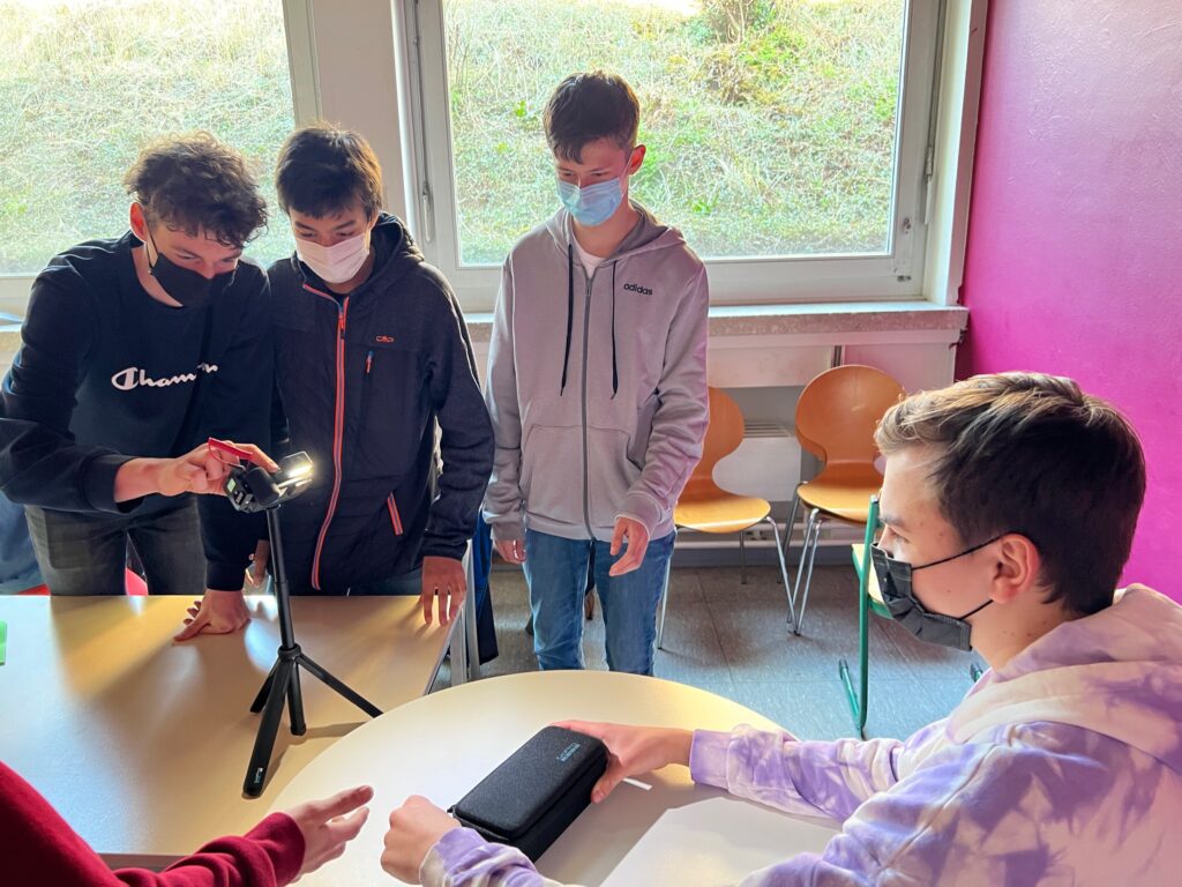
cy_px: 444
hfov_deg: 67.3
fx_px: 888
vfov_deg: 53.1
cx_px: 591
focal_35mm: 26
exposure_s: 1/50
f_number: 1.5
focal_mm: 5.7
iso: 320
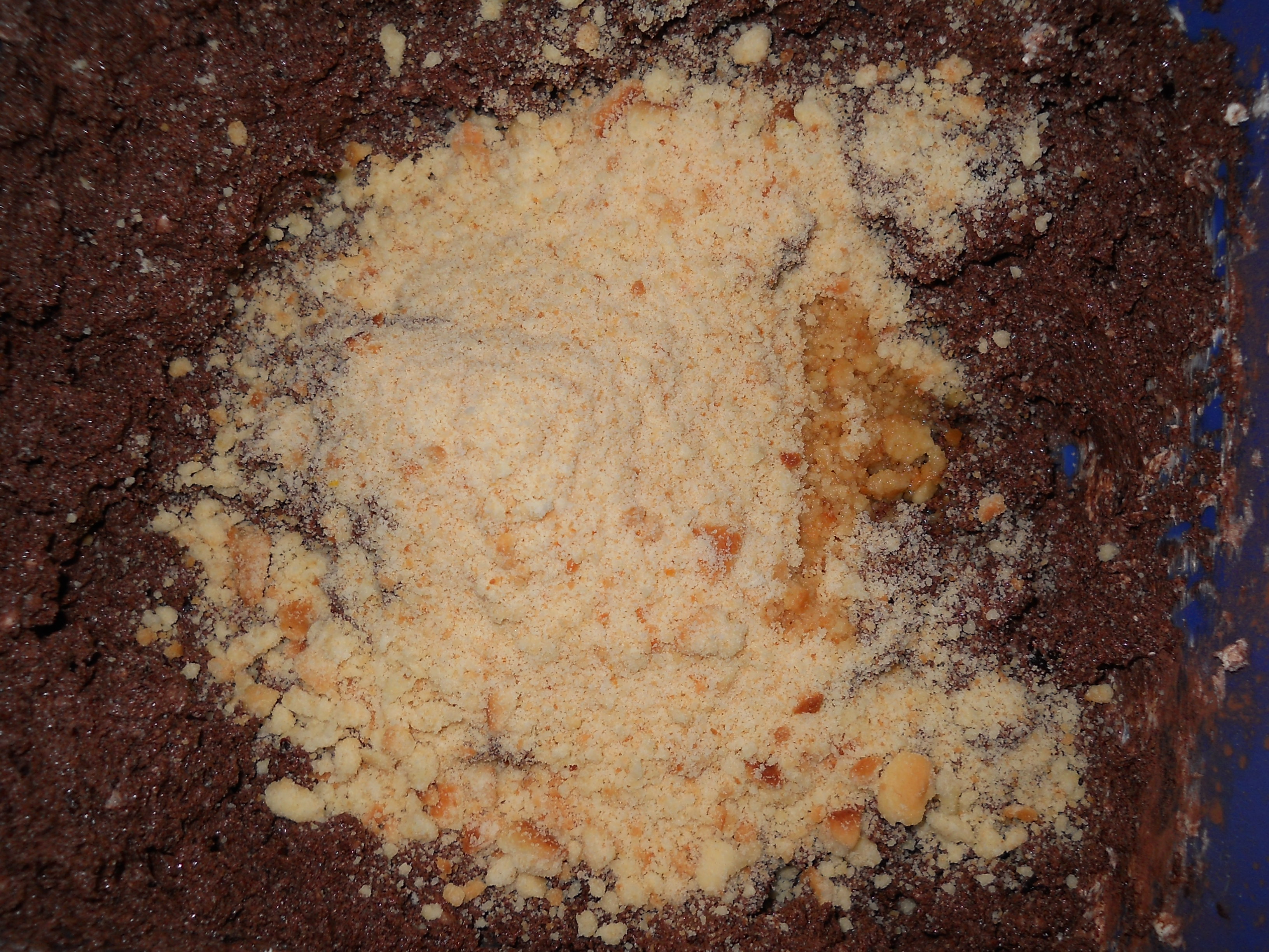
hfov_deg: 45.8
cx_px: 634
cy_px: 476
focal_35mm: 41
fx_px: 1503
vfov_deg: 35.1
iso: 80
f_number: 5.5
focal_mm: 6.72
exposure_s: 1/30
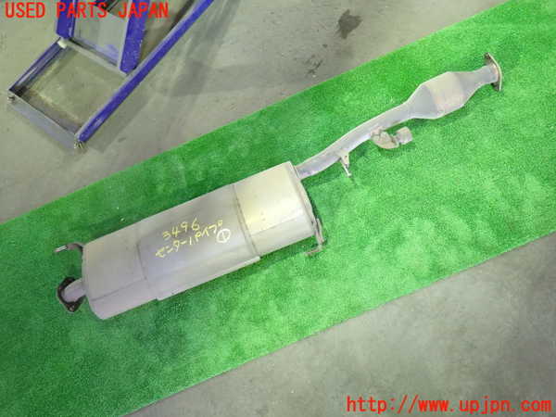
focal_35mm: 25
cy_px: 208
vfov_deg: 54.9
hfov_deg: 69.4
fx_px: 402
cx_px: 278
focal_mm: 4.5
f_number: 2
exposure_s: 1/20
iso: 800
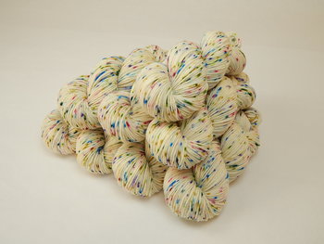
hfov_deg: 52.6
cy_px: 122
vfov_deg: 40.7
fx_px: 328
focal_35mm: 35
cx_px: 162
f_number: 3.3
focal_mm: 6.1
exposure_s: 1/40
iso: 125
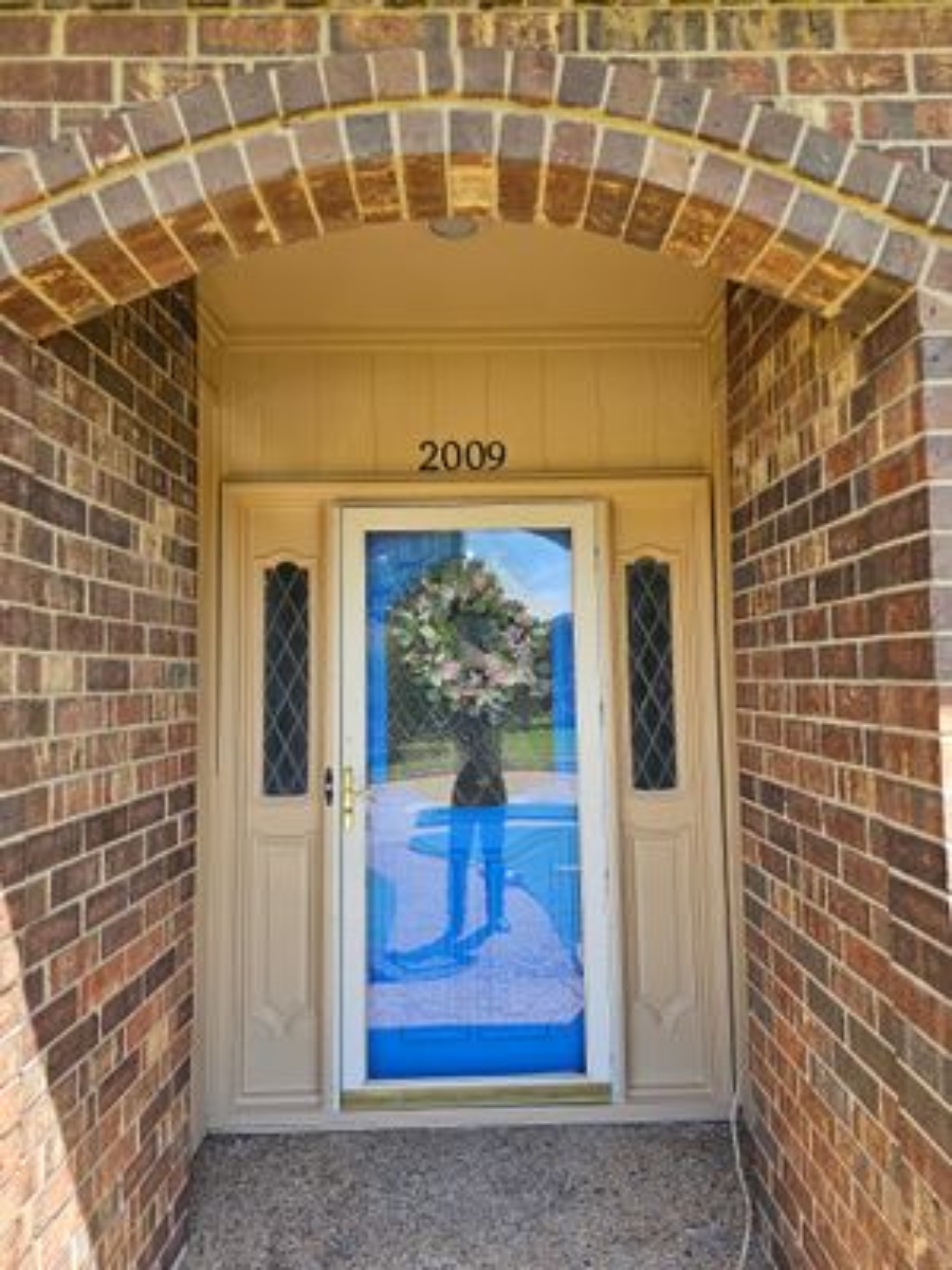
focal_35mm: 23
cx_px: 476
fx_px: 843
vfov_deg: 73.9
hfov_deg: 58.9
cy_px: 635
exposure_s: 1/207
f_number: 1.7
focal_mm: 6.3
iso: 25
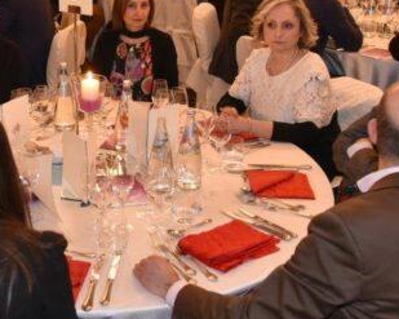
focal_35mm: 56
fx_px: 661
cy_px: 101
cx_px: 105
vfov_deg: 26.9
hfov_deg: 33.0
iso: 3200
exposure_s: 1/60
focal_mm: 24
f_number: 4
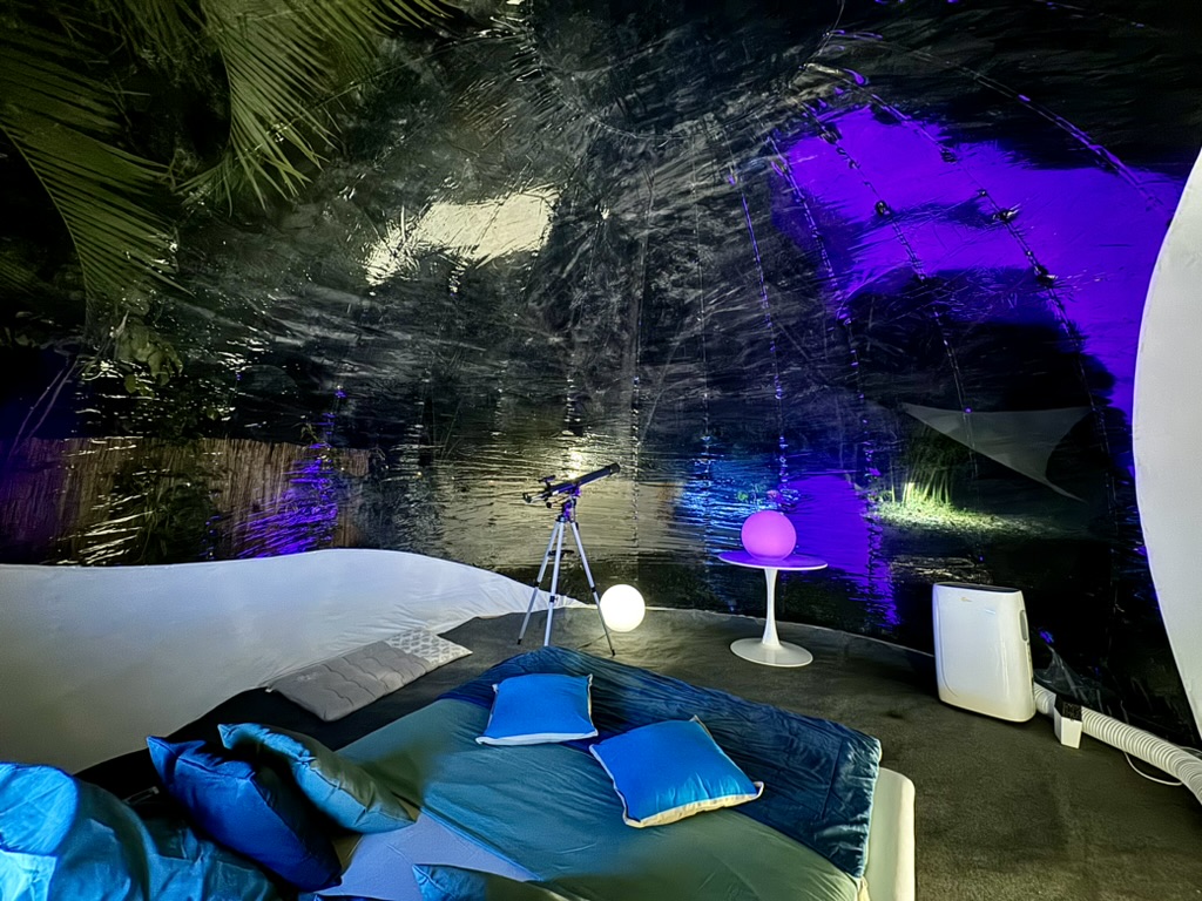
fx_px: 486
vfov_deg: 85.7
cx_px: 601
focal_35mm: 14
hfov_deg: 102.1
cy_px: 450
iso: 1250
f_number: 2.2
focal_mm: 2.22
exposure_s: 1/8
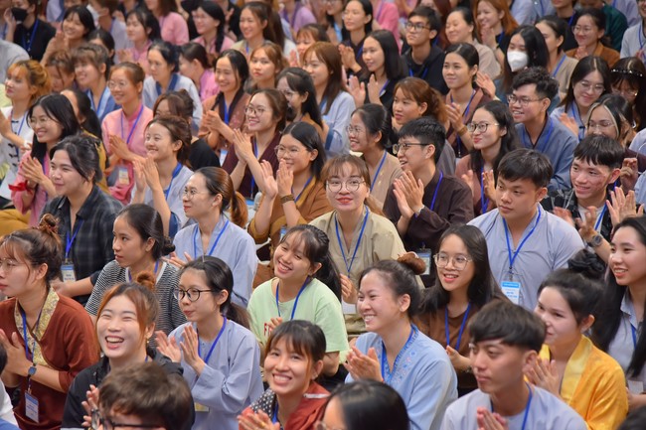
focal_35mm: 105
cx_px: 323
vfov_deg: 13.0
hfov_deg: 19.5
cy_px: 215
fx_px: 1884
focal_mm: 105
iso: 1600
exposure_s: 1/125
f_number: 5
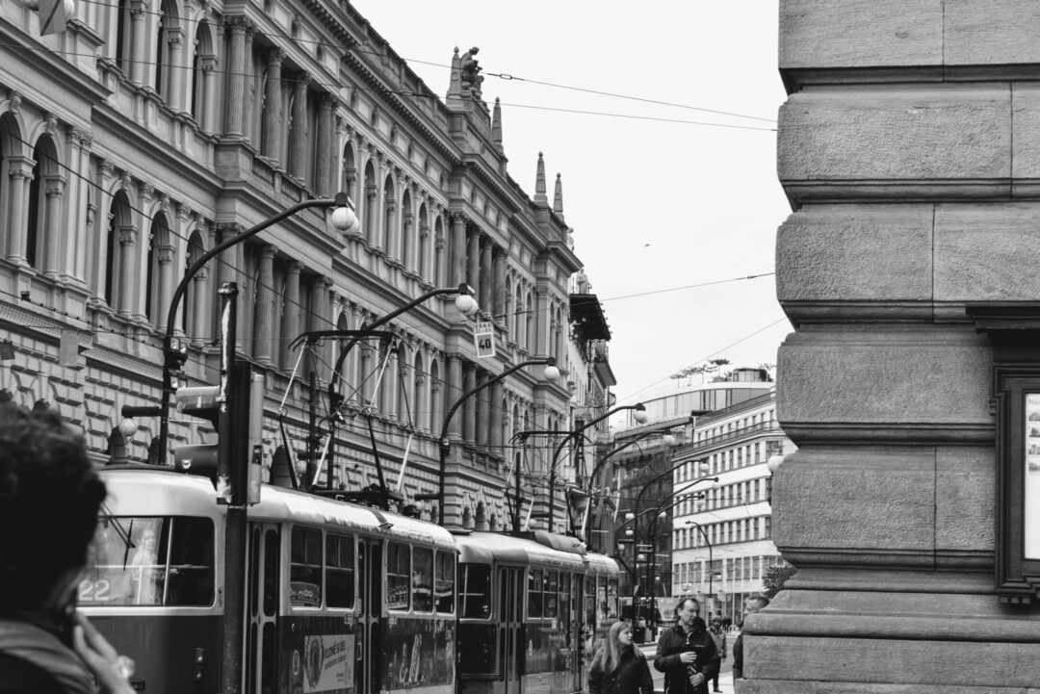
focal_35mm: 82
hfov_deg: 24.6
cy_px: 347
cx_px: 520
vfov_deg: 16.6
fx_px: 2384
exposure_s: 1/320
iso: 800
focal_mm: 55
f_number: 9
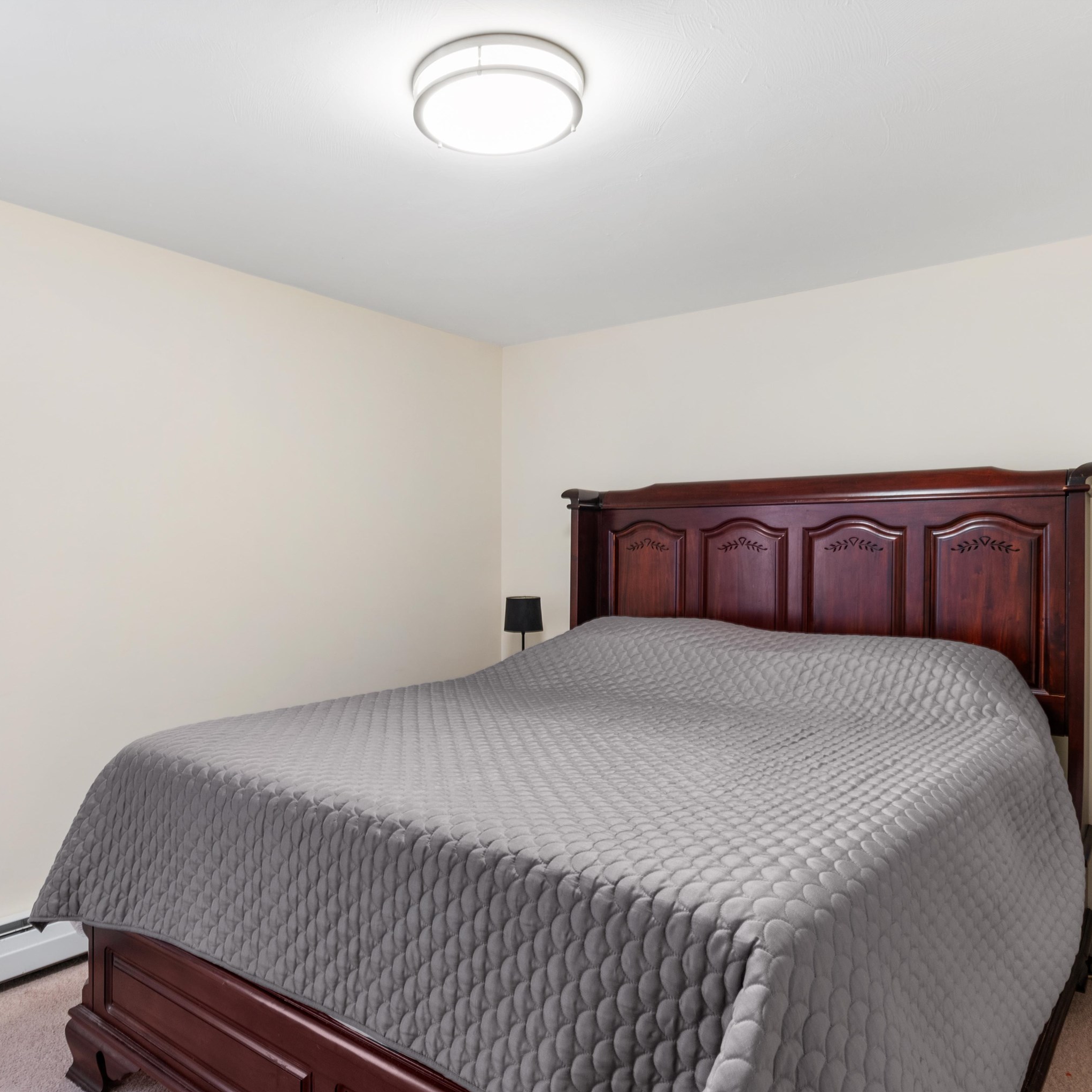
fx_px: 821
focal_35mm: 23
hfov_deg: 66.7
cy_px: 545
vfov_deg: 67.3
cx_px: 441
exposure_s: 1.6
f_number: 11
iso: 64
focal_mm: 12
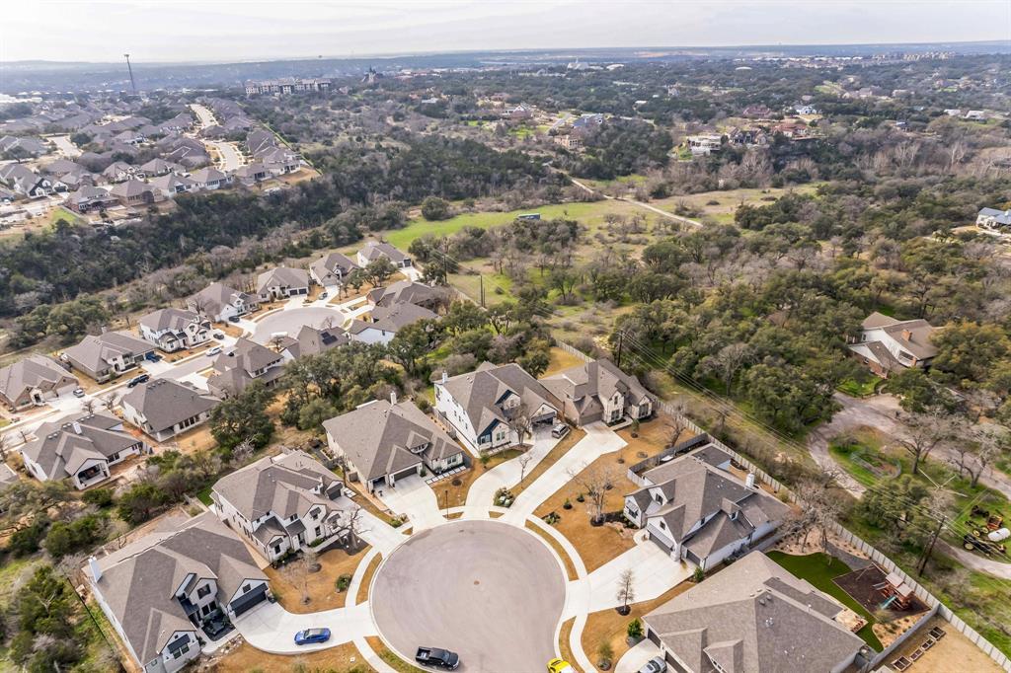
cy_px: 336
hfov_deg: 78.6
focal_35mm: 22
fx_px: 618
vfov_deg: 57.2
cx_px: 506
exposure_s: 1/1600
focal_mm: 8.4
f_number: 2.8
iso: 200
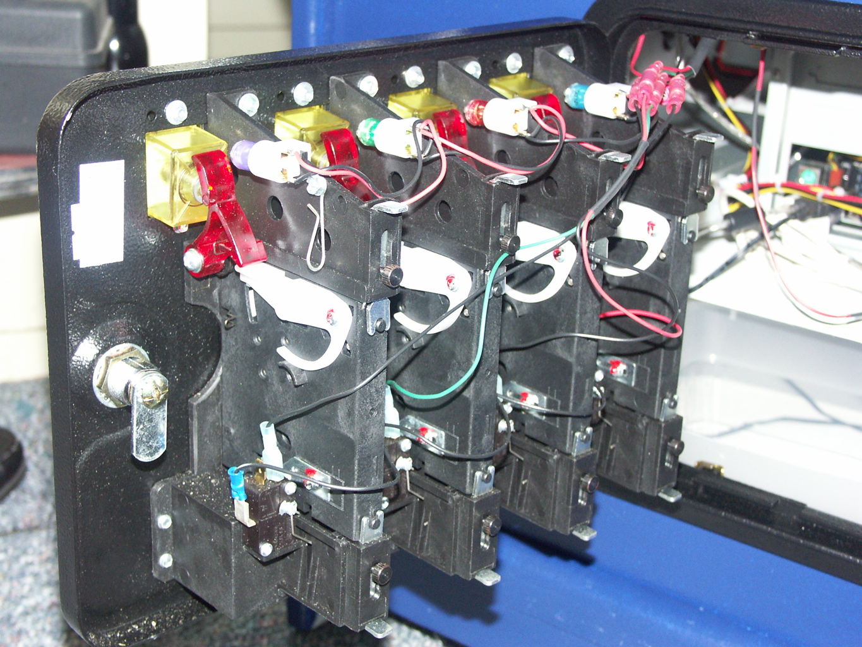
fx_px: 1569
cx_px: 431
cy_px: 324
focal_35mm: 63
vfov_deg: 23.3
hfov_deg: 30.7
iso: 200
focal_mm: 15.67
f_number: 3.2
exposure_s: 1/60
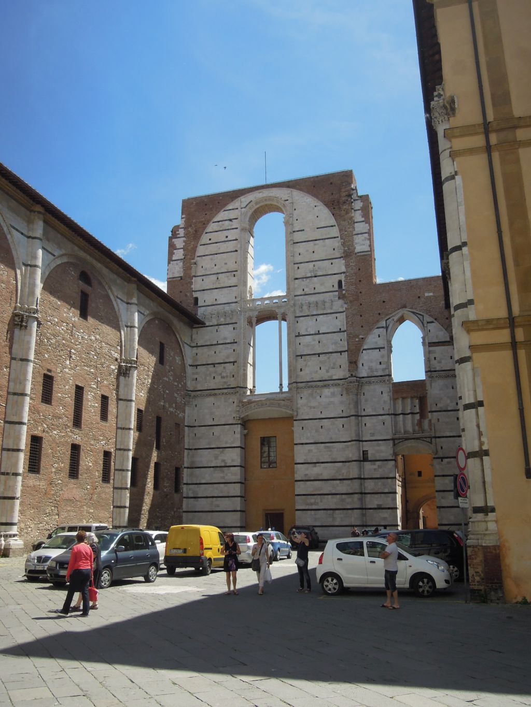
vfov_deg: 58.3
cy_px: 354
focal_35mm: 31
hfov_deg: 45.4
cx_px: 266
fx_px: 634
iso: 160
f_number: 3.3
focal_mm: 5.5
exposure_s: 1/1600
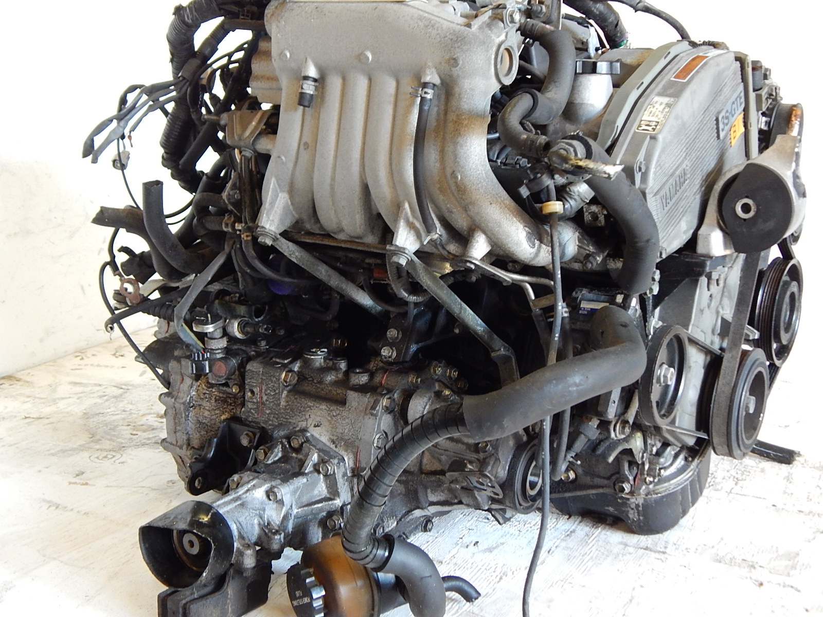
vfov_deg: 29.7
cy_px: 308
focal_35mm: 49
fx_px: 1165
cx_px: 412
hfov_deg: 38.9
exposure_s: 1/8
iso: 400
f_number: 3.7
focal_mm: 8.6
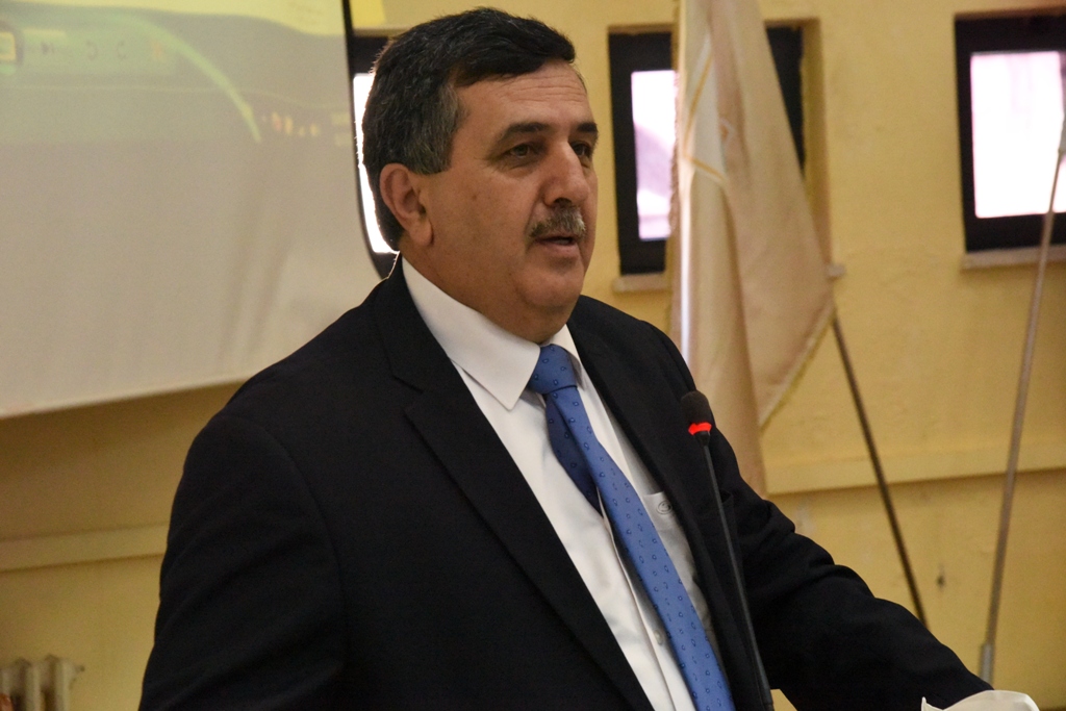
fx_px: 2724
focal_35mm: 92
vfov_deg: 14.9
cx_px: 533
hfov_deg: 22.1
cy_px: 356
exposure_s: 1/320
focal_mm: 92
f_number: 9
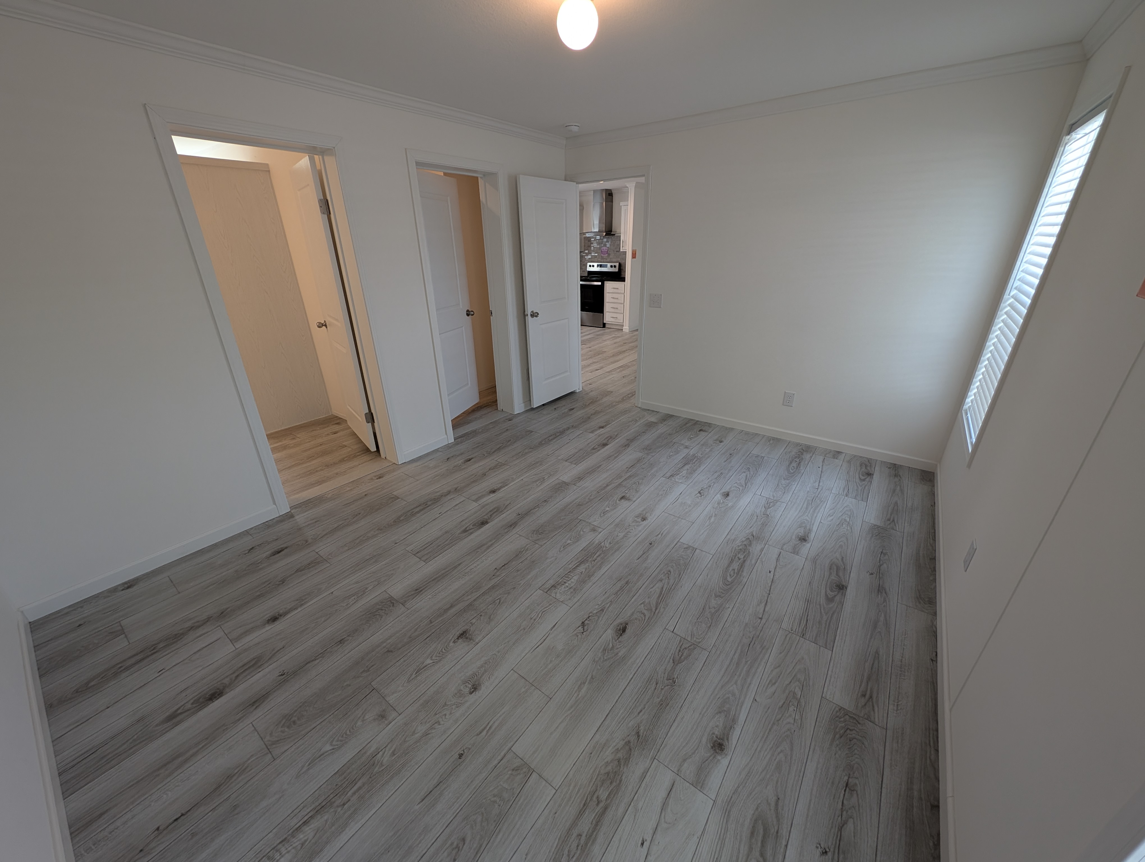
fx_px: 397
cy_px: 431
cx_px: 572
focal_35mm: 12
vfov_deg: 94.6
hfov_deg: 110.5
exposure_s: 1/60
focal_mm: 2.23
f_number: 1.95
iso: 53
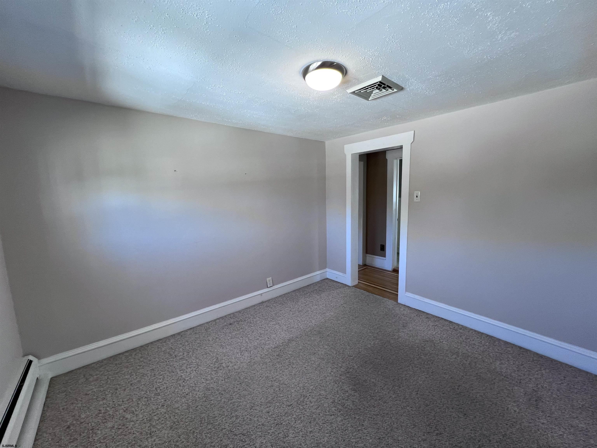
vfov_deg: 89.9
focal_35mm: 13
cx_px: 298
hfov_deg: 106.2
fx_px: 224
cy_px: 224
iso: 125
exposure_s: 1/120
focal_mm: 1.57
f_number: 1.8
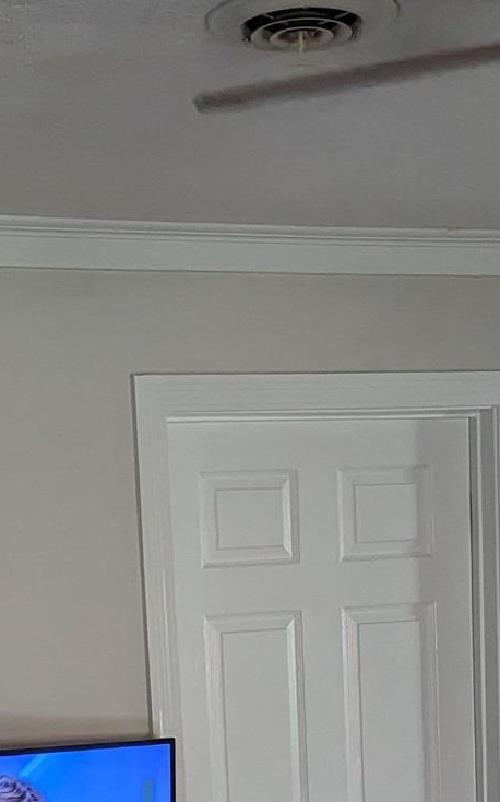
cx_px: 155
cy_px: 832
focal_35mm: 80
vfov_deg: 24.5
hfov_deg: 16.2
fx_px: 1746
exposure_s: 1/181
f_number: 1.85
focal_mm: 6.81
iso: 929
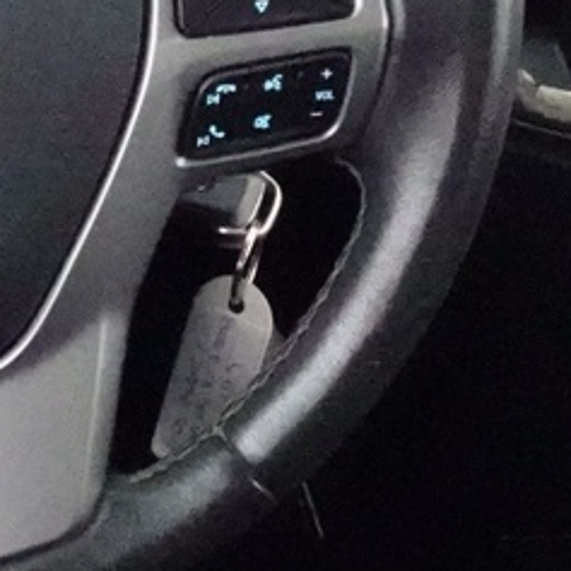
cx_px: 5
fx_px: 2407
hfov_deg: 13.3
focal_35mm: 129
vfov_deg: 13.5
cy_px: 436
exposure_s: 1/13
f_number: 3.5
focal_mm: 4.25
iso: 3200
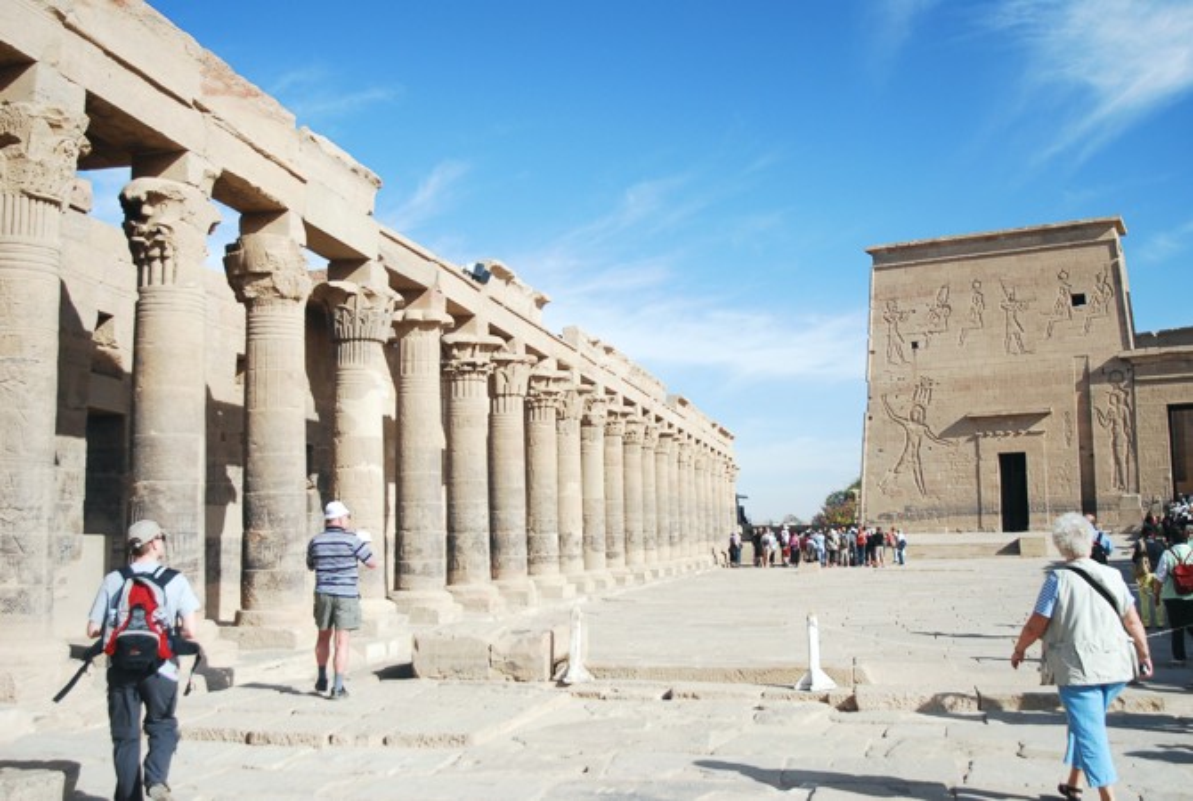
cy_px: 400
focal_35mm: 36
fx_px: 1196
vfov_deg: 37.0
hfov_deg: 53.0
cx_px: 596
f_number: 8
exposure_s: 1/250
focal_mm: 24
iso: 200
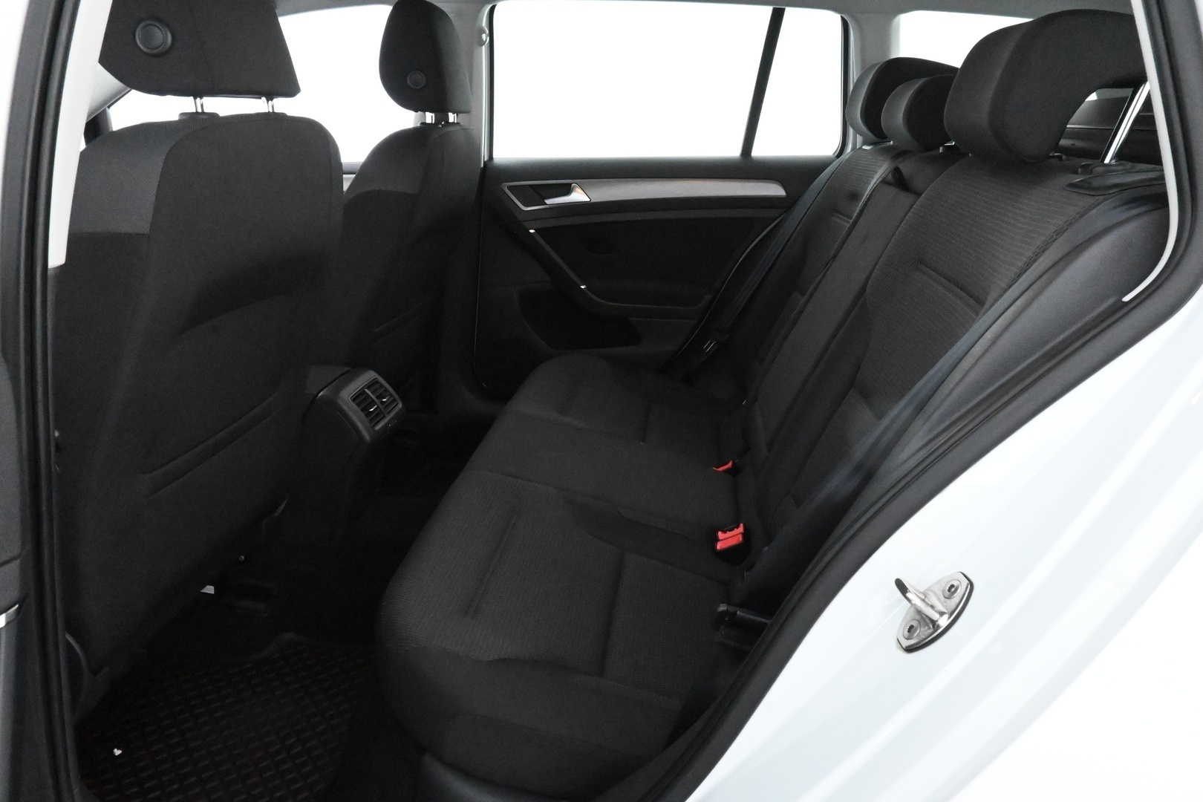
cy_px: 401
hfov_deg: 73.7
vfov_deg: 53.1
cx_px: 602
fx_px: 802
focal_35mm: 24
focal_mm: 16
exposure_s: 1/20
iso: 12800
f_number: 13
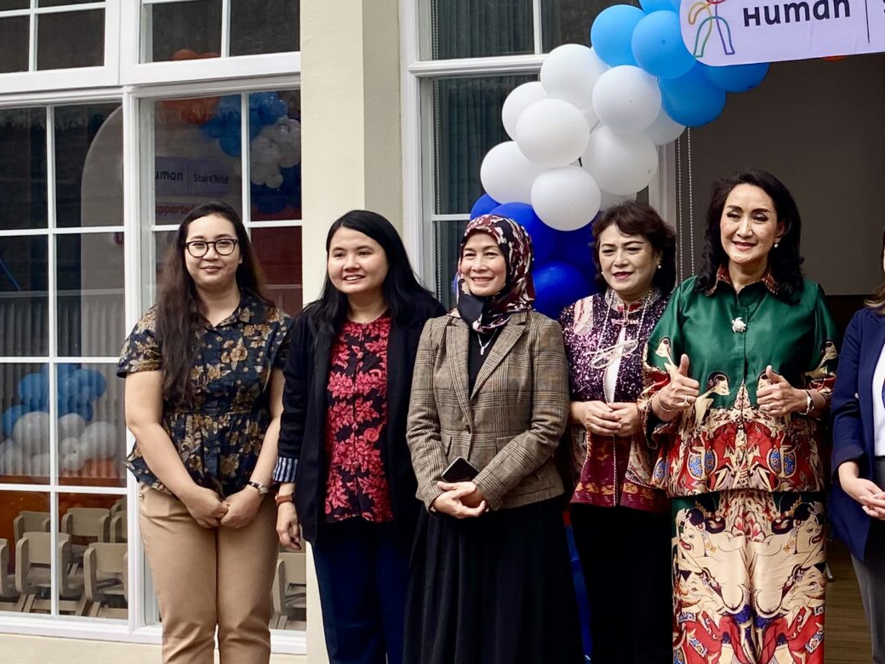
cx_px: 916
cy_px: 235
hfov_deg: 28.2
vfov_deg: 22.9
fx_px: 1636
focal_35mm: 64
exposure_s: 1/541
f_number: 1.8
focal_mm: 4.25
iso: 32
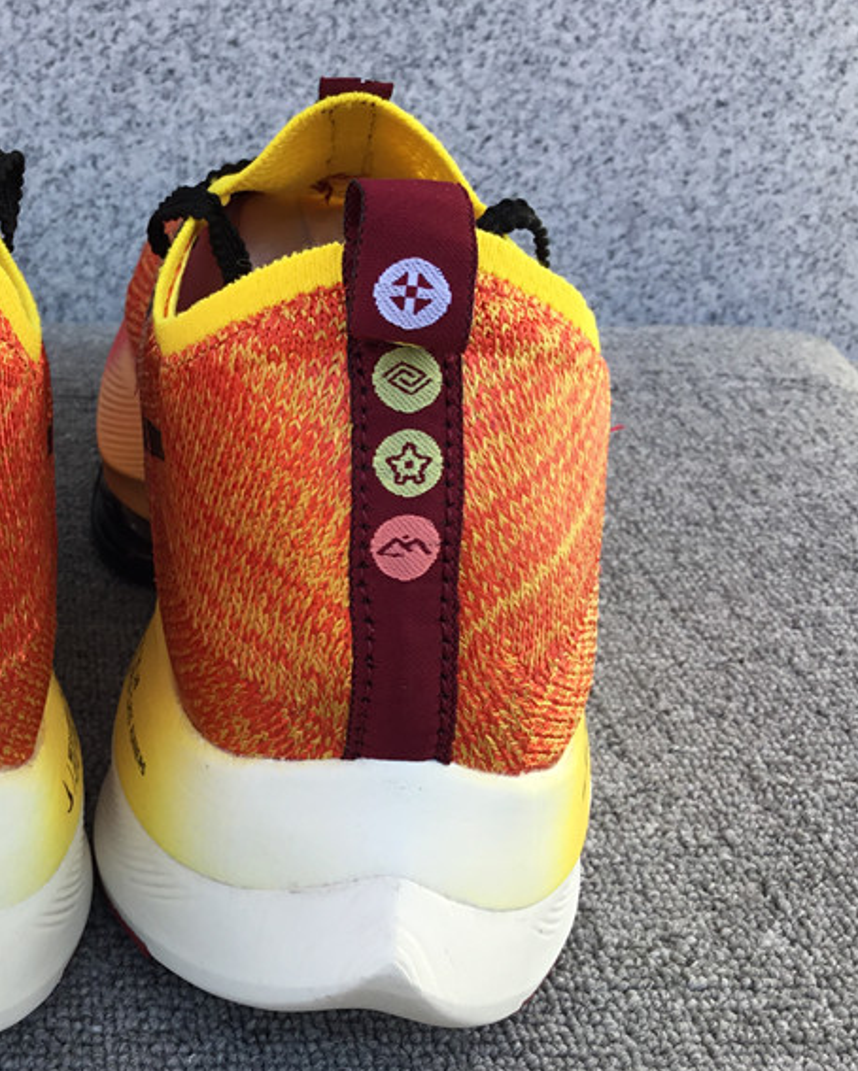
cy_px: 541
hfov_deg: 30.2
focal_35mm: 48
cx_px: 93
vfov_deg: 38.8
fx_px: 1523
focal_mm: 3.3
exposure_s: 1/255
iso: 25
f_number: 2.4
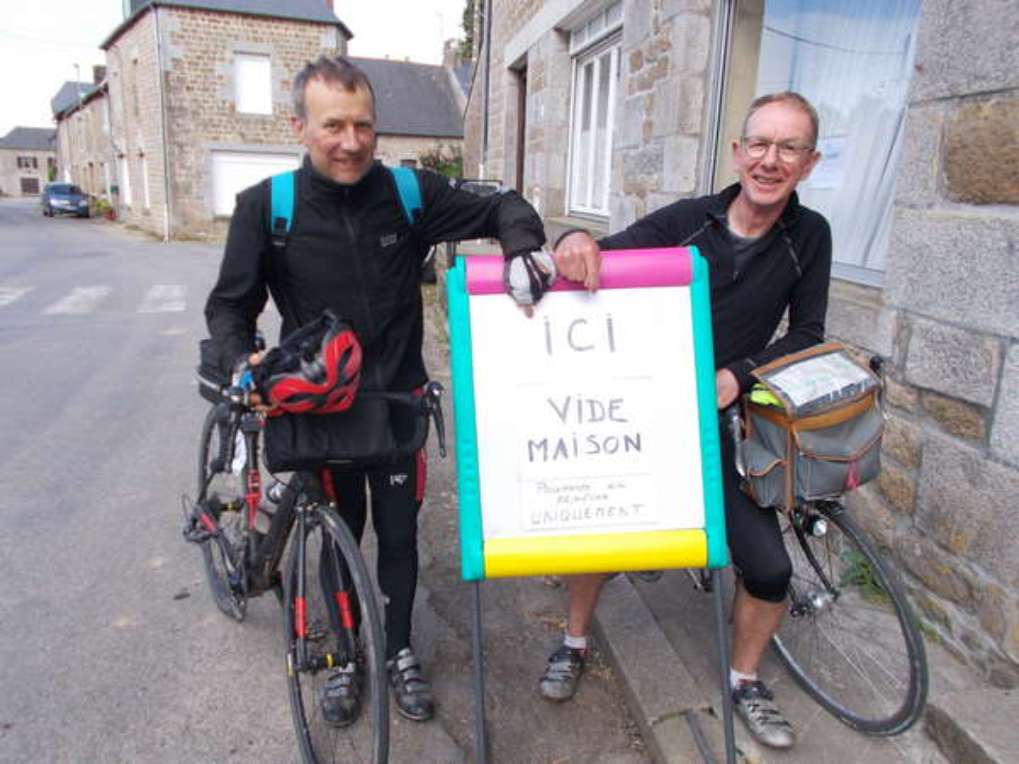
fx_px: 765
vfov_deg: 53.1
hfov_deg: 67.3
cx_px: 510
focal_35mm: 26
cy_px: 382
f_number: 8
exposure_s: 1/80
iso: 80
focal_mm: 4.6
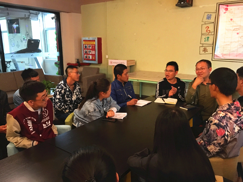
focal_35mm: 29
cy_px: 91
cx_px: 122
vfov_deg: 48.2
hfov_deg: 61.7
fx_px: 204
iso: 320
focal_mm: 4.15
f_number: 2.2
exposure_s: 1/17
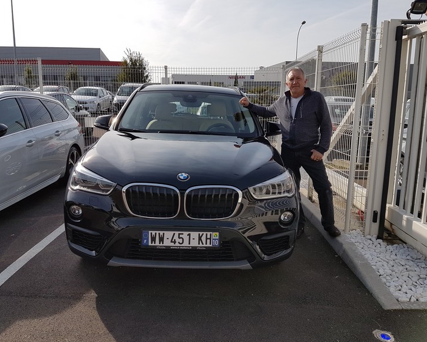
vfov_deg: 51.5
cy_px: 171
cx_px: 202
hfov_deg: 62.2
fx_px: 354
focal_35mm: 28
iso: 40
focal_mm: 4.2
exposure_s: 1/2608
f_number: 1.7
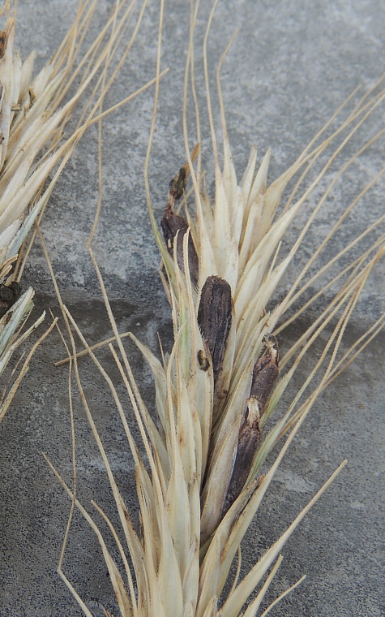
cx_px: 12
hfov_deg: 12.9
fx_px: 1679
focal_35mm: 100
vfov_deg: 20.8
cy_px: 306
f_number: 7.6
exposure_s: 1/15
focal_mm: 12.4
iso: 100
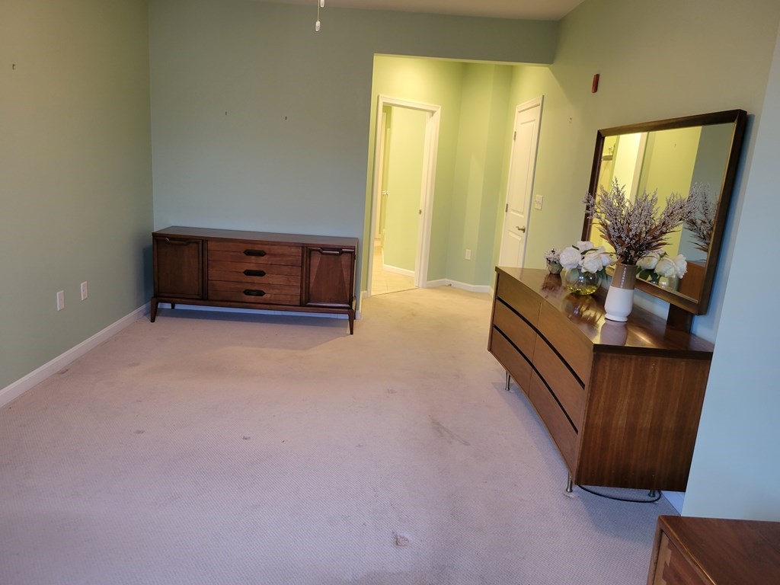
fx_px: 586
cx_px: 390
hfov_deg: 67.3
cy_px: 292
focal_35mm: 26
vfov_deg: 53.1
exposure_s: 1/40
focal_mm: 5.4
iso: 200
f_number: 1.8
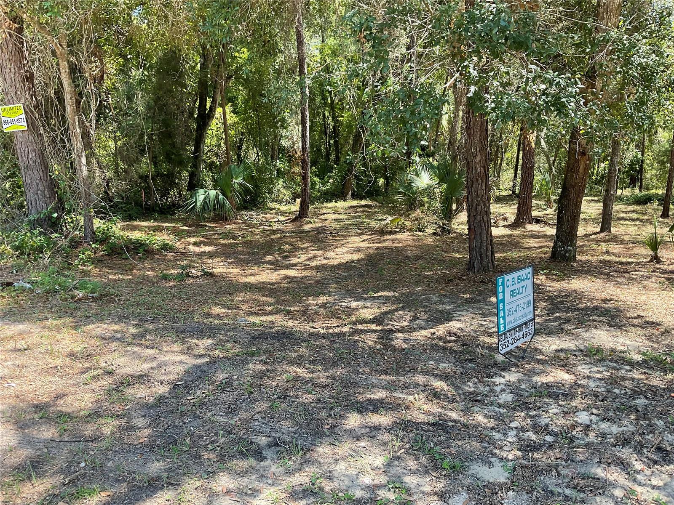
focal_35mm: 29
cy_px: 252
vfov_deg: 48.2
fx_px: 565
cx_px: 337
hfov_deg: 61.7
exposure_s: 1/122
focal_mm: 3
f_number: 1.8
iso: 16
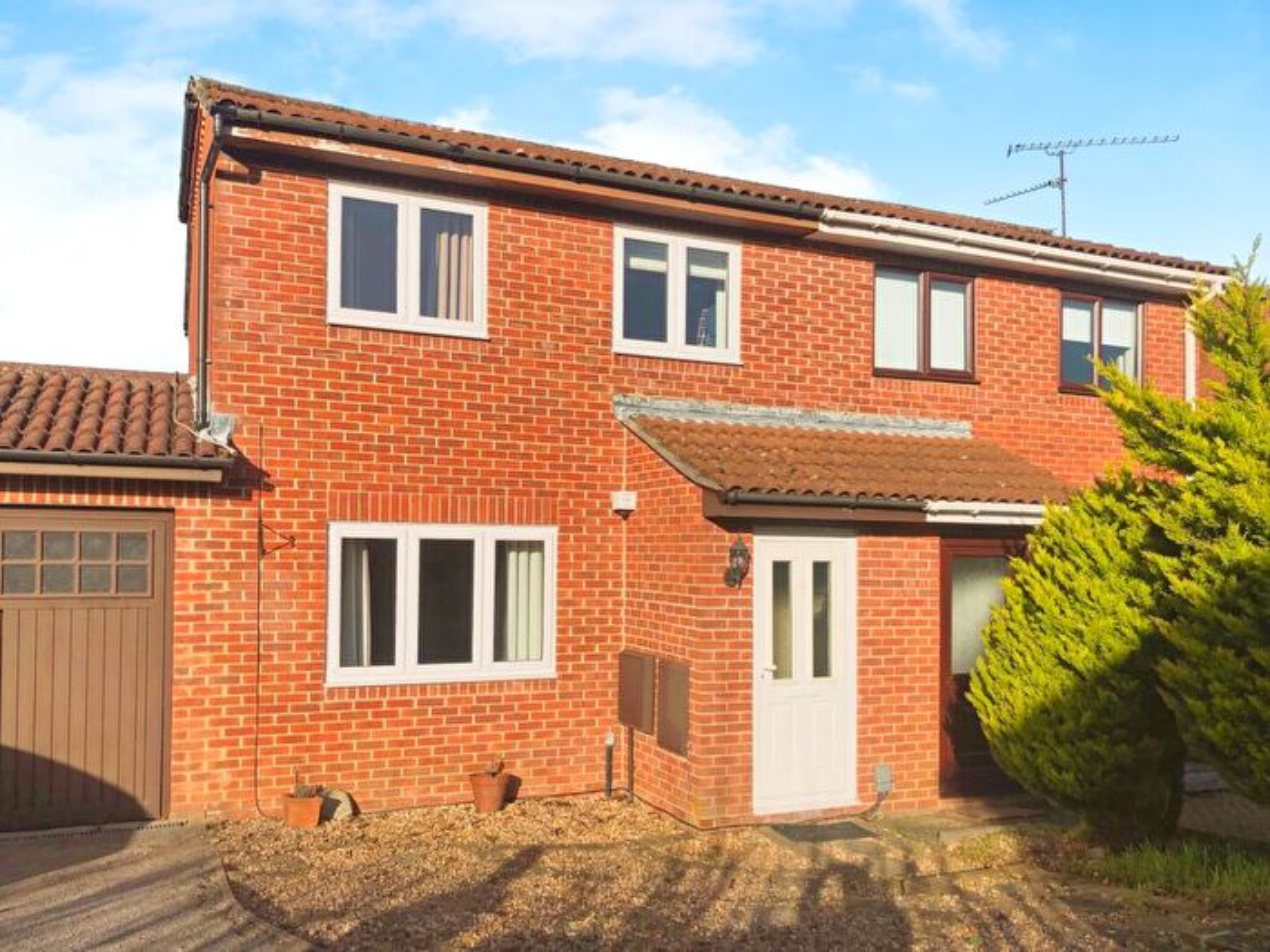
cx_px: 635
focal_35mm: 28
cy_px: 476
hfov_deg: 63.4
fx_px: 1027
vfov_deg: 49.7
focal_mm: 3.99
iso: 20
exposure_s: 1/2404
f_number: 1.8
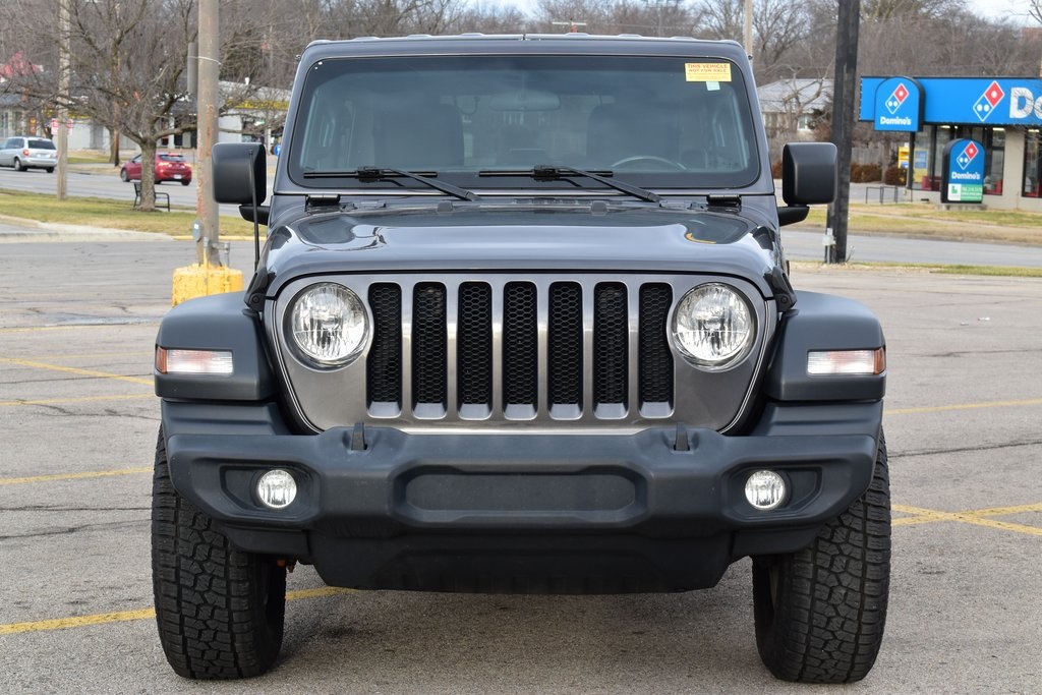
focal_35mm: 78
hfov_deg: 26.0
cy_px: 348
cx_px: 521
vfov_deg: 17.5
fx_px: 2258
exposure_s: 1/100
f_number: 9
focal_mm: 52
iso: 400
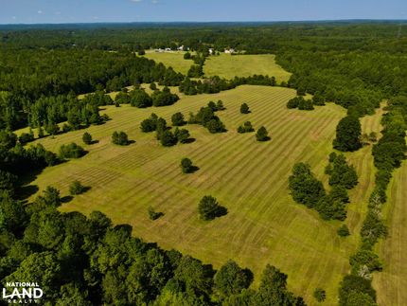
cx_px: 204
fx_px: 282
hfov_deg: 71.6
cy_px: 153
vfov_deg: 56.9
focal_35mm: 24
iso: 100
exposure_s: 1/1500
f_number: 2.8
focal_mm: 4.5
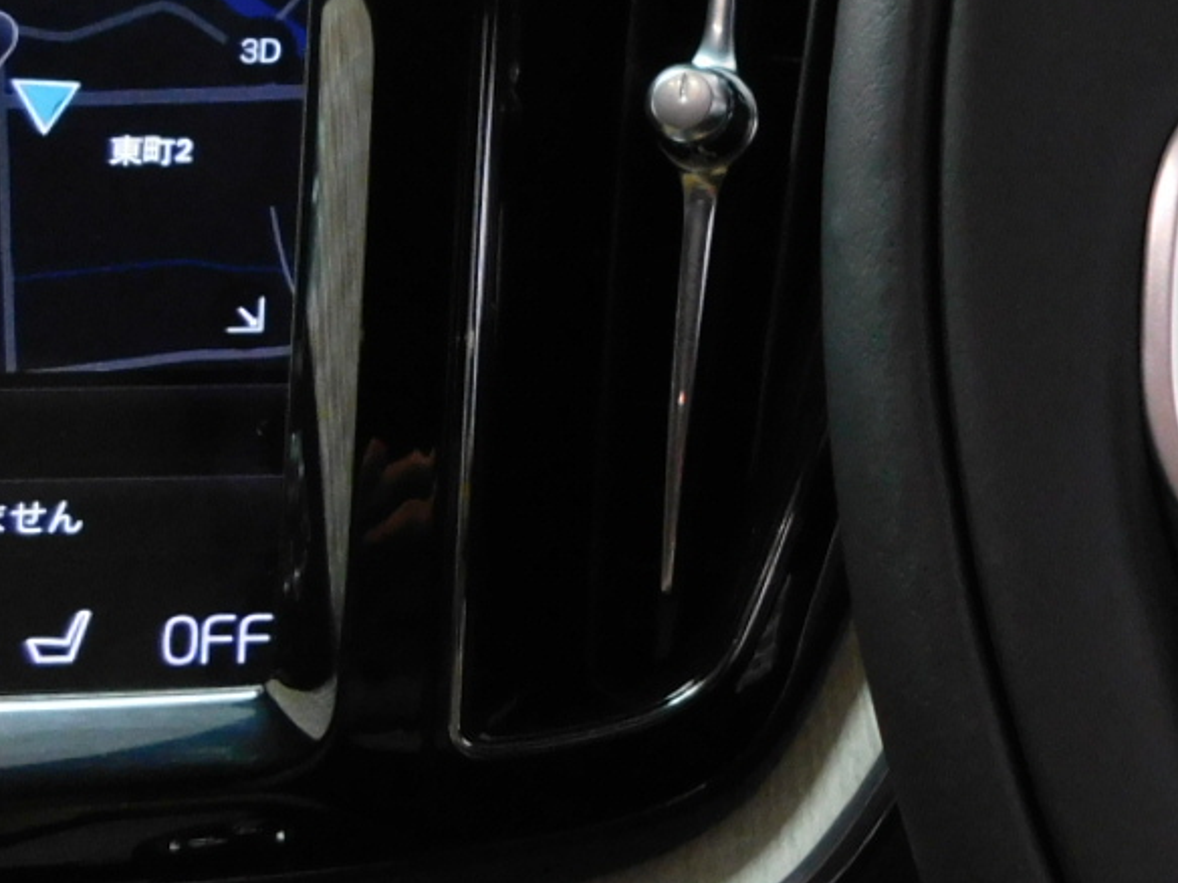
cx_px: 1412
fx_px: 2144
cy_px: 343
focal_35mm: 63
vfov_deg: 23.2
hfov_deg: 27.1
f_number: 3
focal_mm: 4
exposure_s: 1/10
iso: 400
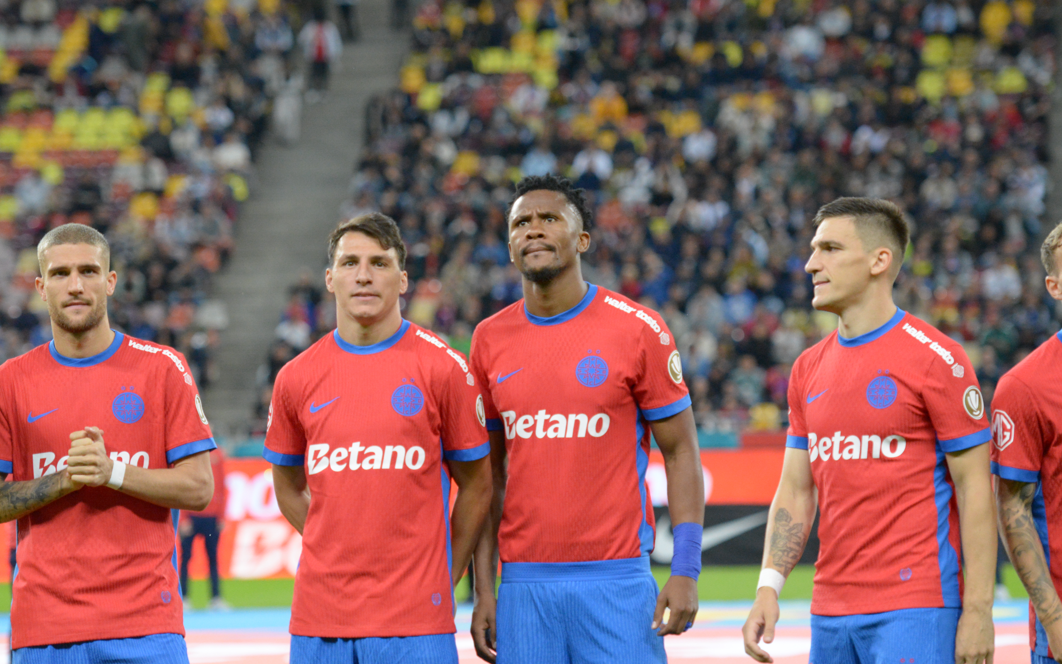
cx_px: 530
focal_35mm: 184
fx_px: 5326
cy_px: 347
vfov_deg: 7.1
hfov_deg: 11.4
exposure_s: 1/1000
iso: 2500
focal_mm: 120
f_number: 2.8
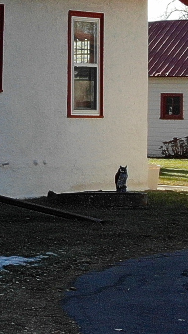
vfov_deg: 14.2
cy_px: 73
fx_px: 1338
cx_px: -298
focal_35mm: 151
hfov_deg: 7.4
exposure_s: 1/452
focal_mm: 4.5
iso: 100
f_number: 2.8
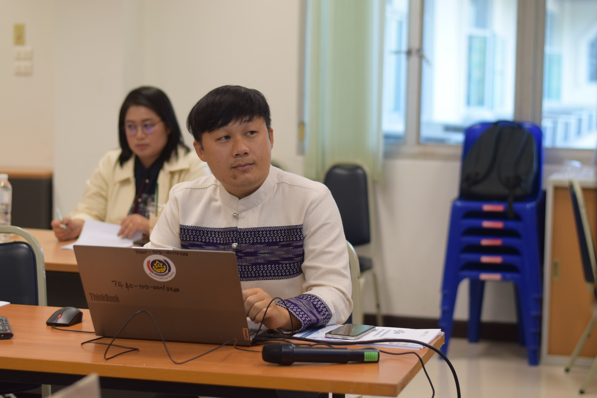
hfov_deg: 27.0
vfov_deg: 18.2
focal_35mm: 75
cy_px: 199
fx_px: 1244
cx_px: 298
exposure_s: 1/400
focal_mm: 50
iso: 800
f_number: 2.5
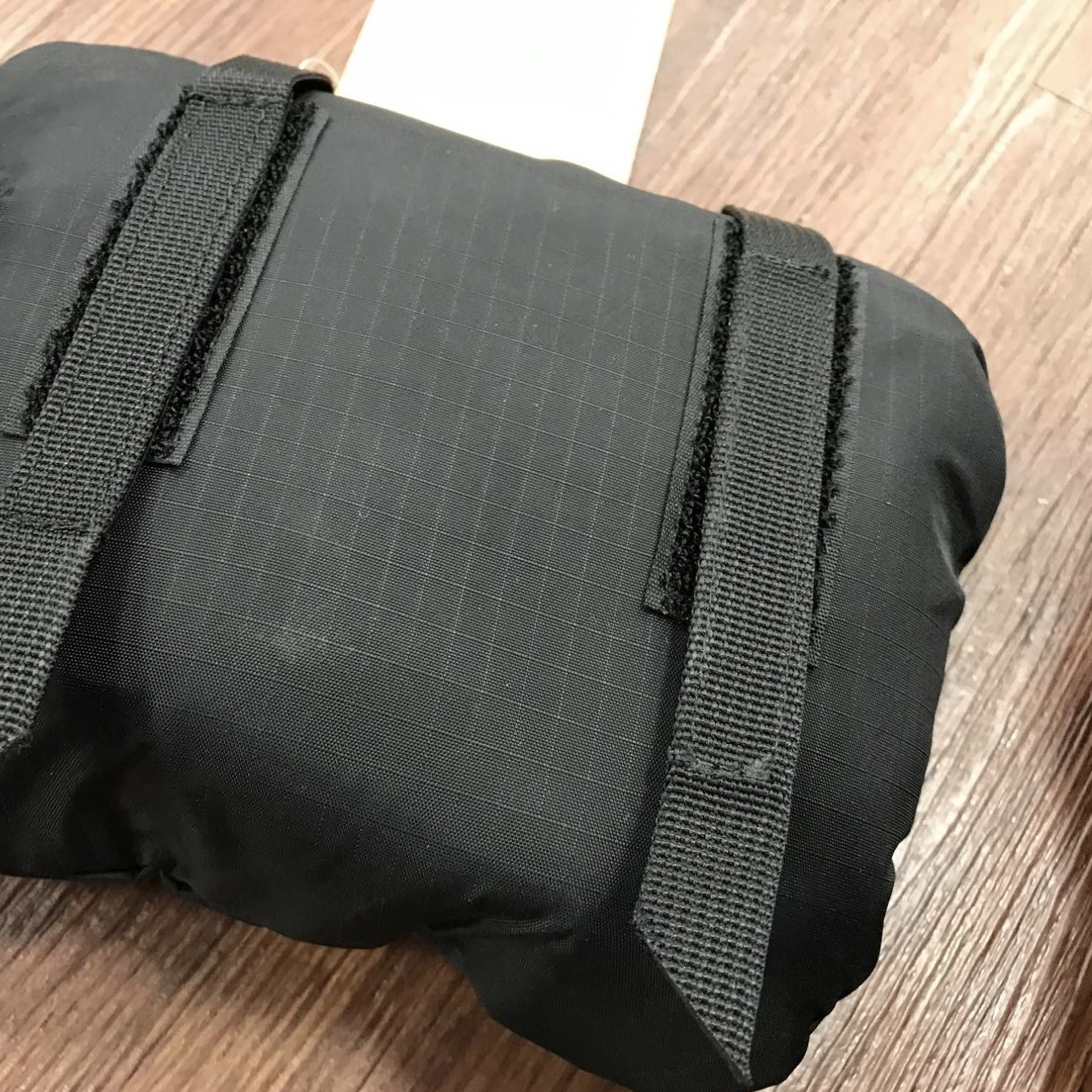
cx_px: 429
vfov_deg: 48.4
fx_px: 1213
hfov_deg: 48.1
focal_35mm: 34
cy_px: 561
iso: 100
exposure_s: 1/14
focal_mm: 3.99
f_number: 1.8
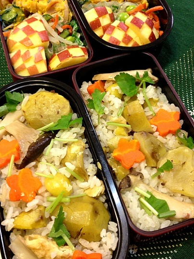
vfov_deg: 44.8
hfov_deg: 34.3
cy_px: 127
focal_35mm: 42
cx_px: 84
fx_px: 314
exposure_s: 1/20
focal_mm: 4.28
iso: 160
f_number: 2.4
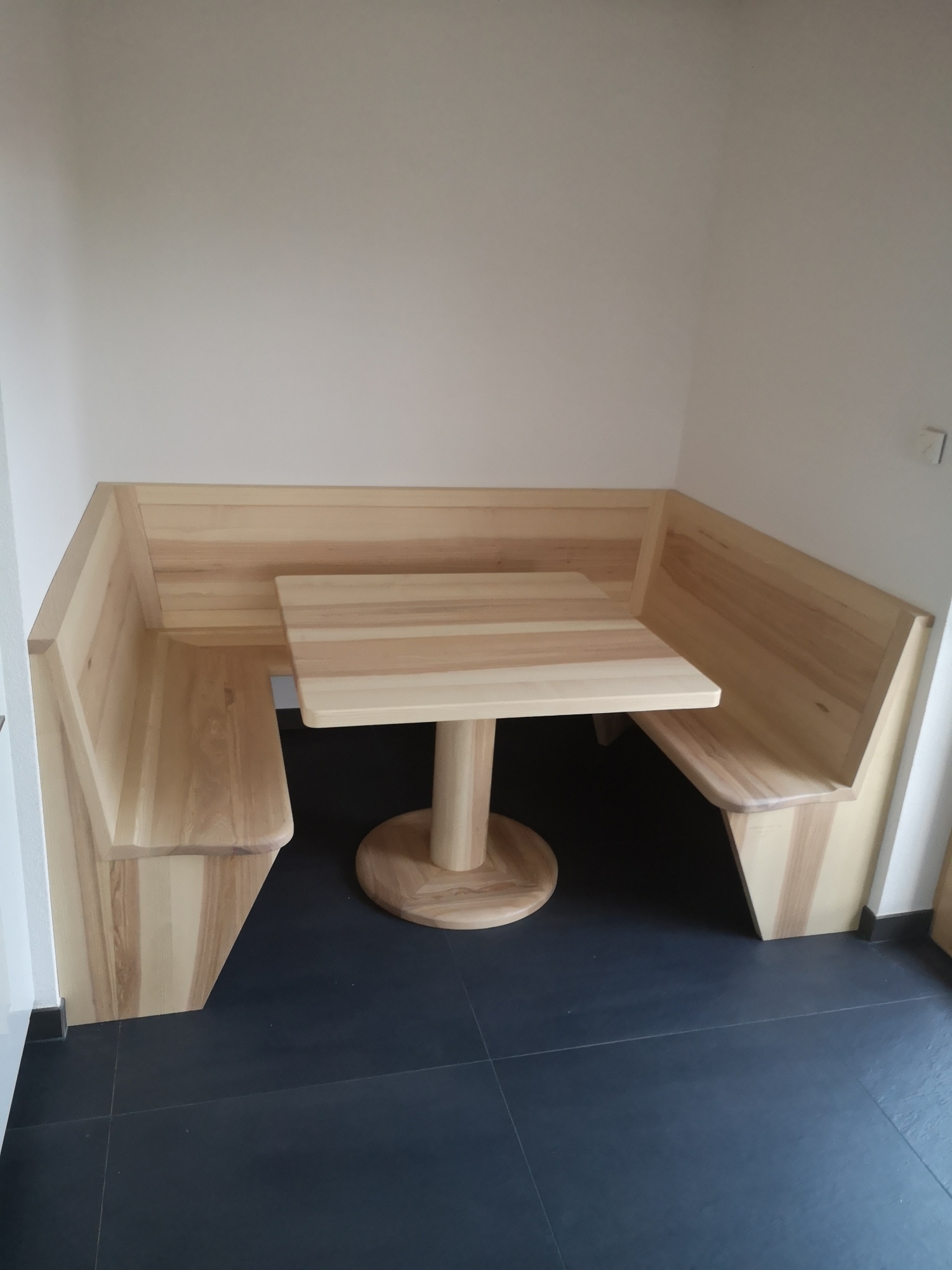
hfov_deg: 51.4
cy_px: 635
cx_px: 476
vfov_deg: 65.3
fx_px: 990
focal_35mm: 27
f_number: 1.8
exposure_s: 1/25
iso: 400
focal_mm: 3.95
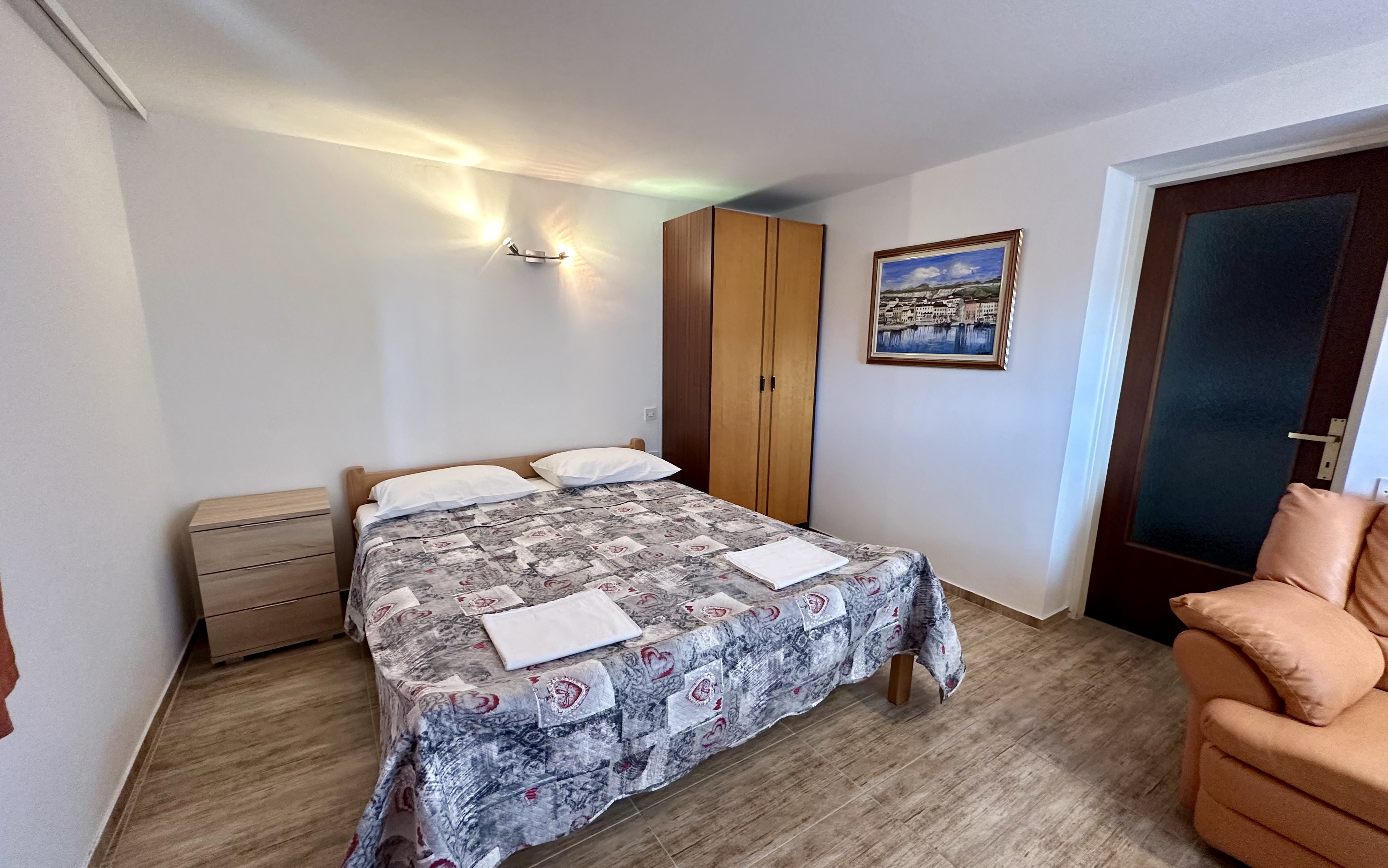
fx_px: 567
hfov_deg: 101.5
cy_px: 459
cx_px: 692
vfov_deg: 74.7
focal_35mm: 15
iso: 250
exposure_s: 1/100
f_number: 2.2
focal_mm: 2.22
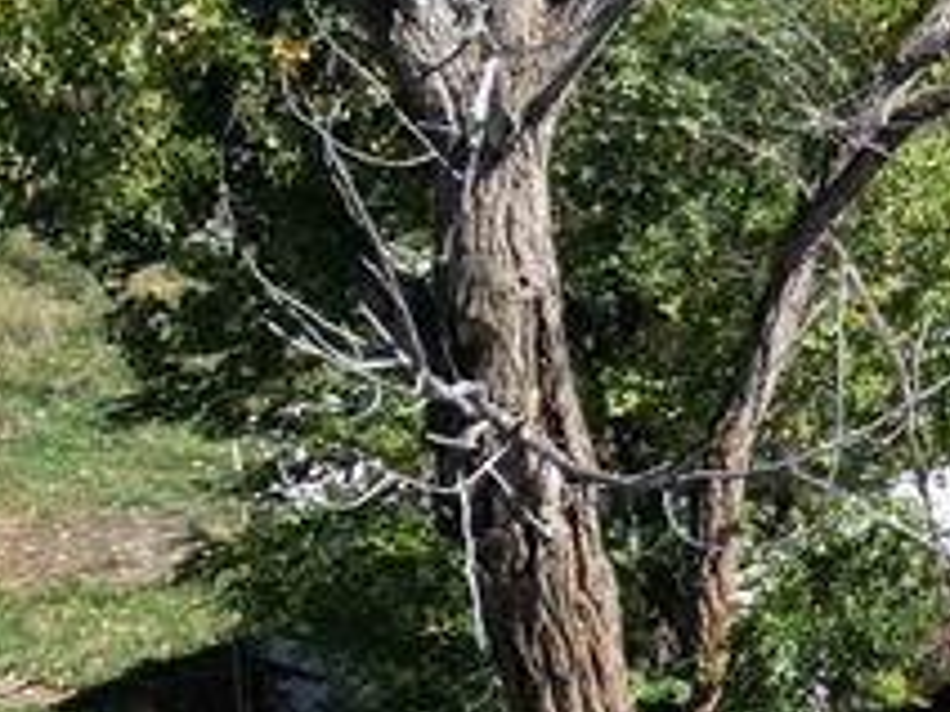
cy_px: 40
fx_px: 3183
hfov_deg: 13.2
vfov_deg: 12.6
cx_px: 2191
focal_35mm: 116
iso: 120
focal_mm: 6.72
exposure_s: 1/2000
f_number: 1.7
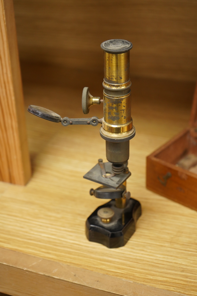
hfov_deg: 21.9
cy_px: 148
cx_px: 98
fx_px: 510
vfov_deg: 32.4
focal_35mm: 62
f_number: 5.6
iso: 2500
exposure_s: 1/160
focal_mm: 62
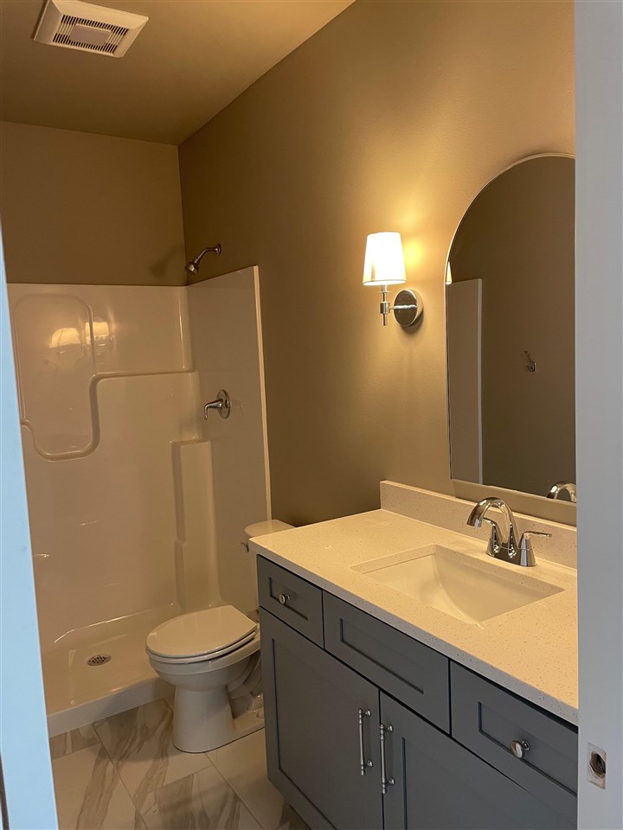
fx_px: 624
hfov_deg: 53.1
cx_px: 312
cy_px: 415
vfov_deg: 67.3
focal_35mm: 26
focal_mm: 4.2
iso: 250
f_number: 1.6
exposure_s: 1/60
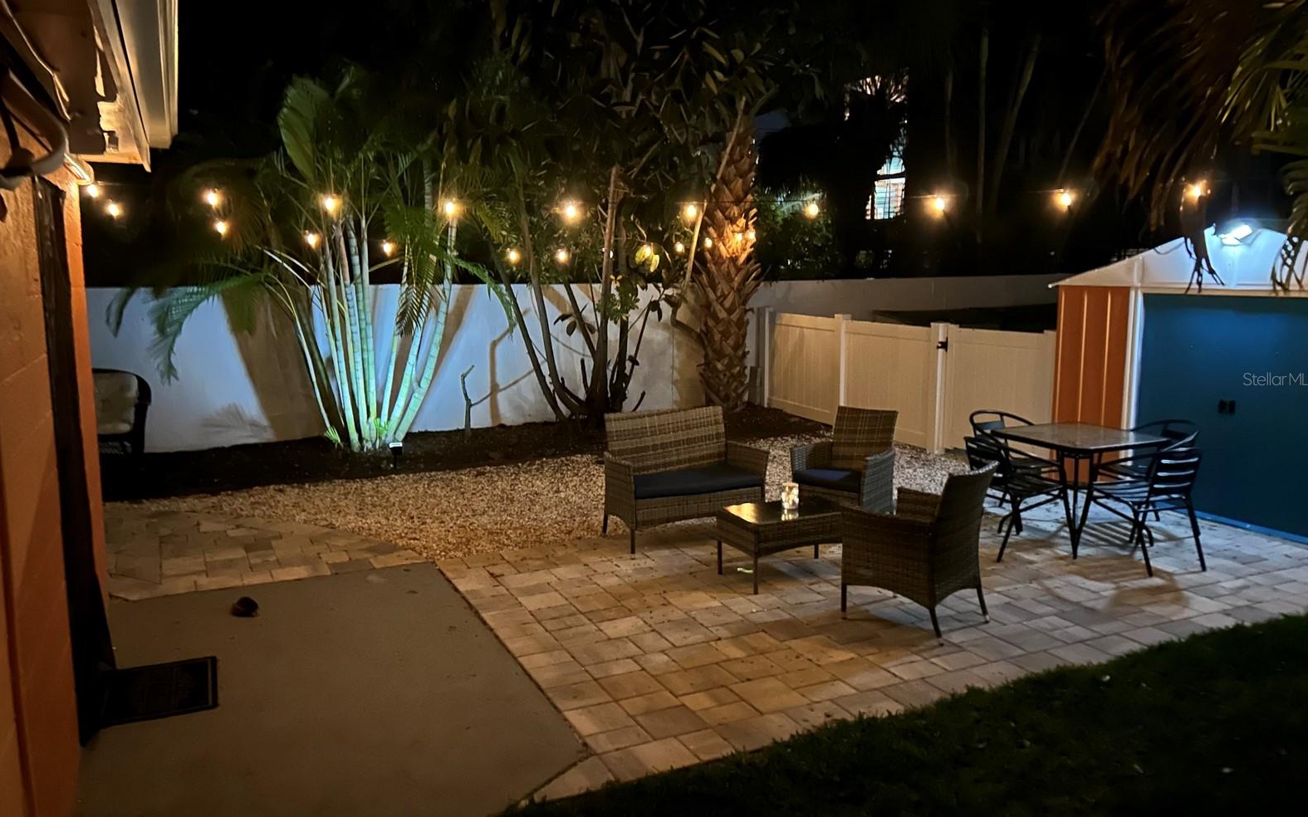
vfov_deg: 44.5
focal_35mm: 28
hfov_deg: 66.5
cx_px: 657
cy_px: 379
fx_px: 998
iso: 2500
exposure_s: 1/9
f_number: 1.5
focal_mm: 5.7
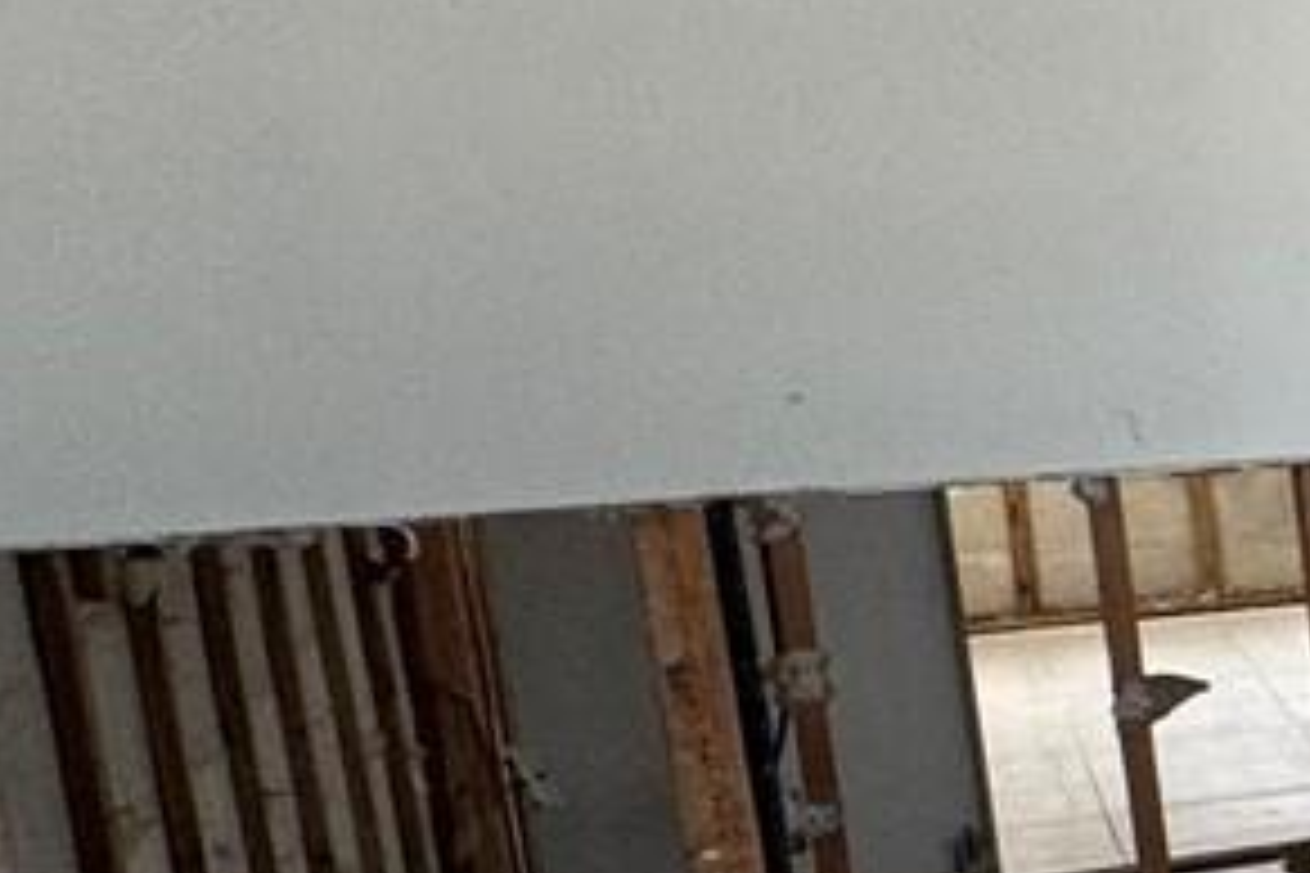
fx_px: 2911
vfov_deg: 17.0
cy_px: 549
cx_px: 3475
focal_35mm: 80
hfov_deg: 13.4
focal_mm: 2.22
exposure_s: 1/99
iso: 125
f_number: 2.2
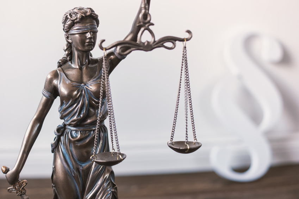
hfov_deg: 42.7
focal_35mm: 46
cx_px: 150
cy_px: 100
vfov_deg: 29.2
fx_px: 382
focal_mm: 30
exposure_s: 1/60
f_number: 2.8
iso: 200
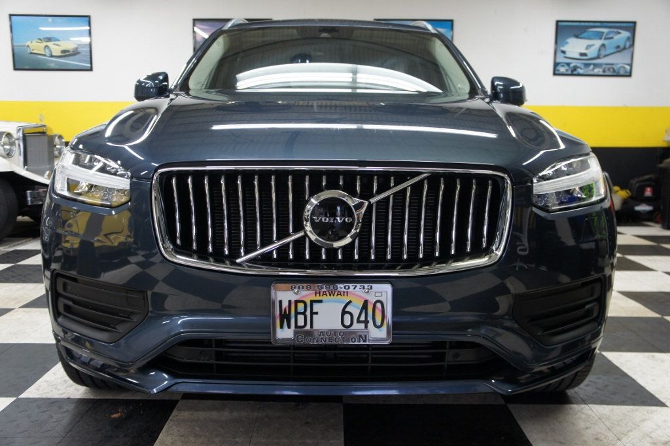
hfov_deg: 57.3
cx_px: 335
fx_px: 614
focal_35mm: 33
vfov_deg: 39.9
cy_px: 223
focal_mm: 22
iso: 500
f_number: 4
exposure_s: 1/40
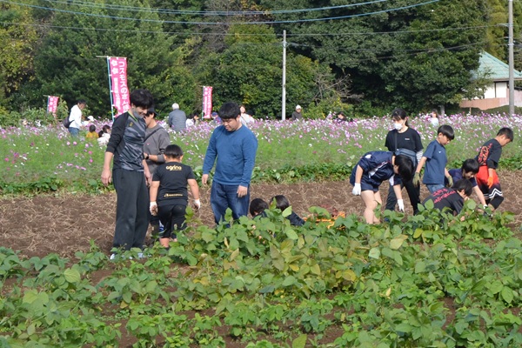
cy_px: 174
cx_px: 261
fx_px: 1261
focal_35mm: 87
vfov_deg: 15.7
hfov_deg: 23.4
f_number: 8
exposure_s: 1/250
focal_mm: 58
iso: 200
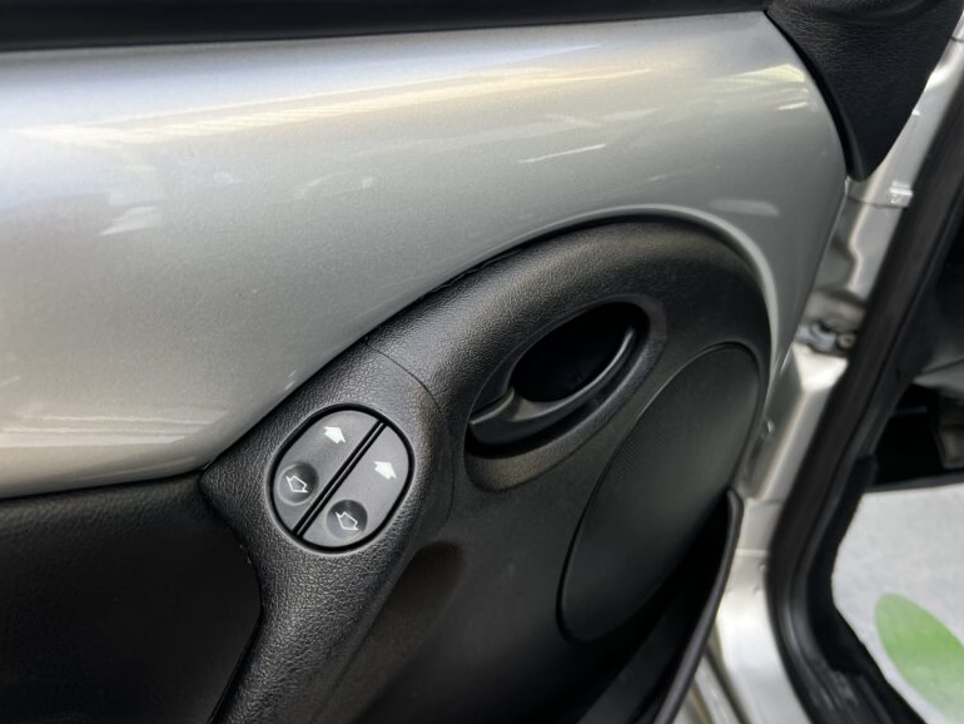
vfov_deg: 51.4
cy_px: 370
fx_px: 752
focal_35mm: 27
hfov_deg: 65.3
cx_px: 464
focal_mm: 5.7
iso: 40
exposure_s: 1/155
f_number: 1.5
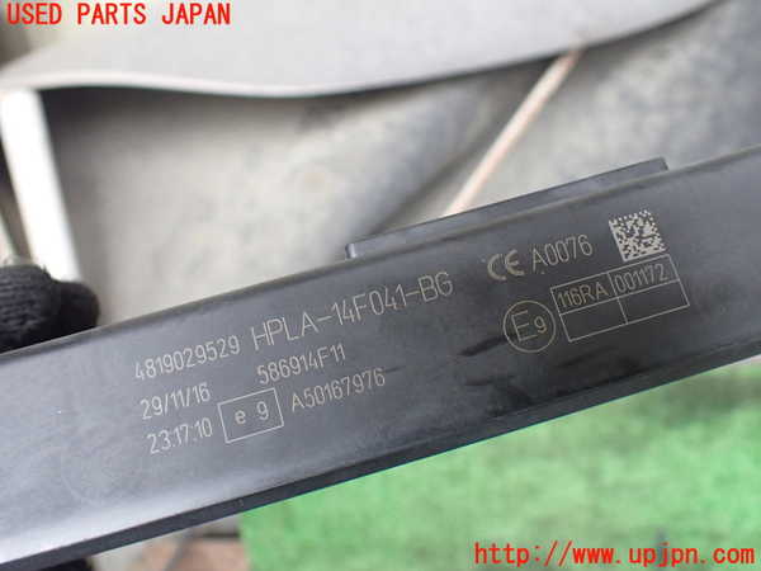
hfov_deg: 60.0
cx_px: 380
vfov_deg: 46.8
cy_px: 286
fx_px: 660
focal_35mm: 30
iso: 640
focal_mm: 5.4
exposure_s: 1/125
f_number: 2.3
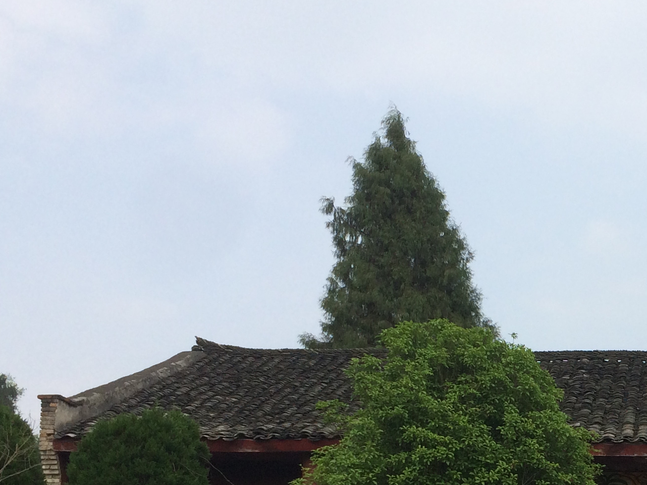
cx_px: 637
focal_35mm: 75
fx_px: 1402
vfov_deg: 18.8
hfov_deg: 24.8
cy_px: 539
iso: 32
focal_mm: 4.12
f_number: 2.2
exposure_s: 1/2053
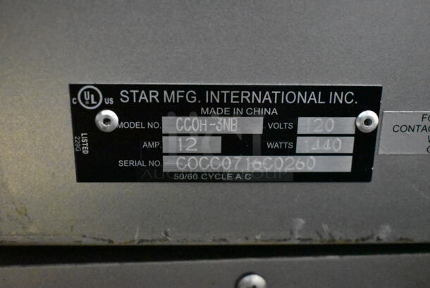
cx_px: 215
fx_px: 538
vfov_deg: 29.9
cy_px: 144
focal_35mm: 45
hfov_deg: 43.6
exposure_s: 1/50
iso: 20000
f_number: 4.2
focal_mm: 30
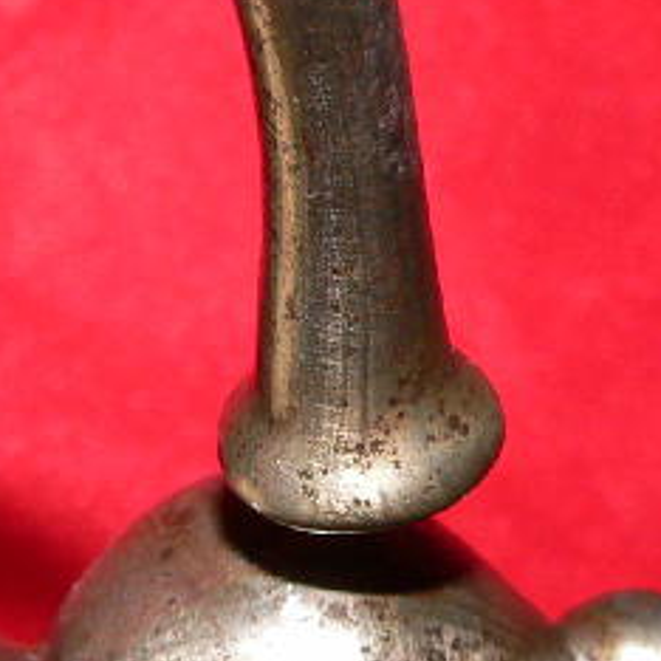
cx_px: 82
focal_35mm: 109
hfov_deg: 15.8
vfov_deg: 15.8
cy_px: 559
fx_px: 2355
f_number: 4
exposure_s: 1/125
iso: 100
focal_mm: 6
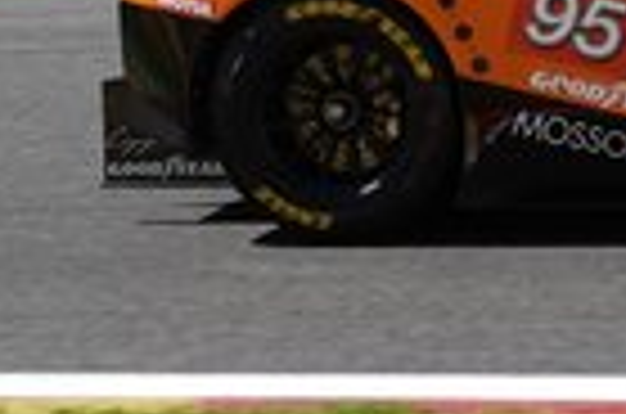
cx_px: 991
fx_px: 3435
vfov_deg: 6.9
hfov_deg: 10.0
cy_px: 45
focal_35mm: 198
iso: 125
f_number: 4
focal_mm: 22.19
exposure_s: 1/800
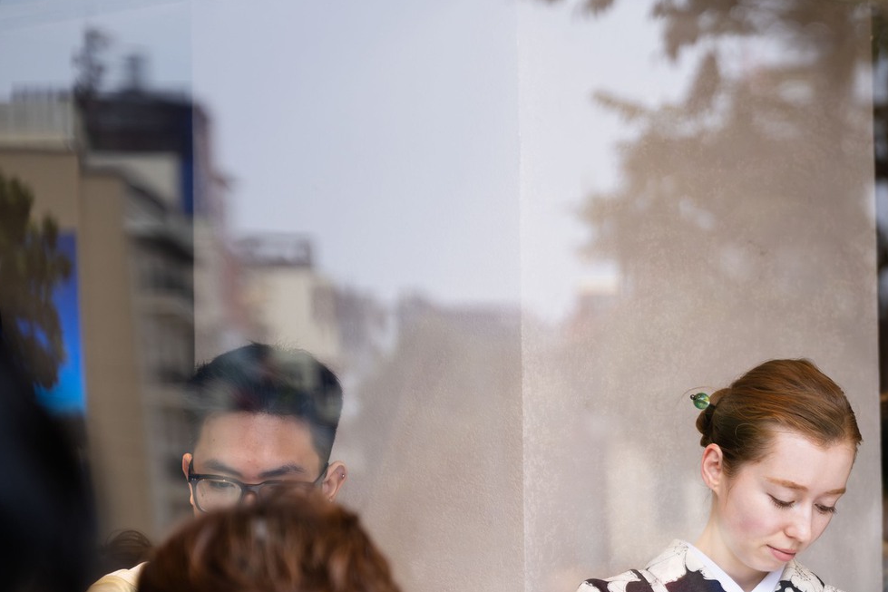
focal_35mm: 143
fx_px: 3528
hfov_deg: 14.2
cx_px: 854
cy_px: 557
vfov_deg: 9.5
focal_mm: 70
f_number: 2.8
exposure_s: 1/250
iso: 320
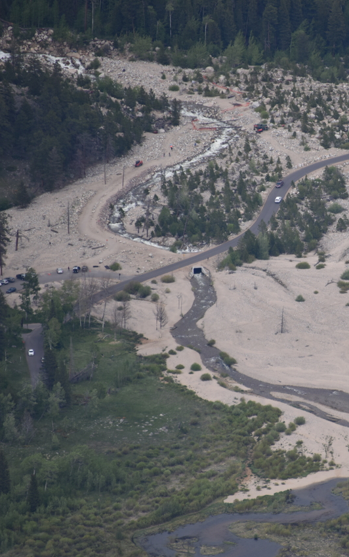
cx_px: 335
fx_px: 6999
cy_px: 278
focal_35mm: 460
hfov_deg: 2.9
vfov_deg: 4.6
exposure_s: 1/640
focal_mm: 300
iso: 200
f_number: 5.6
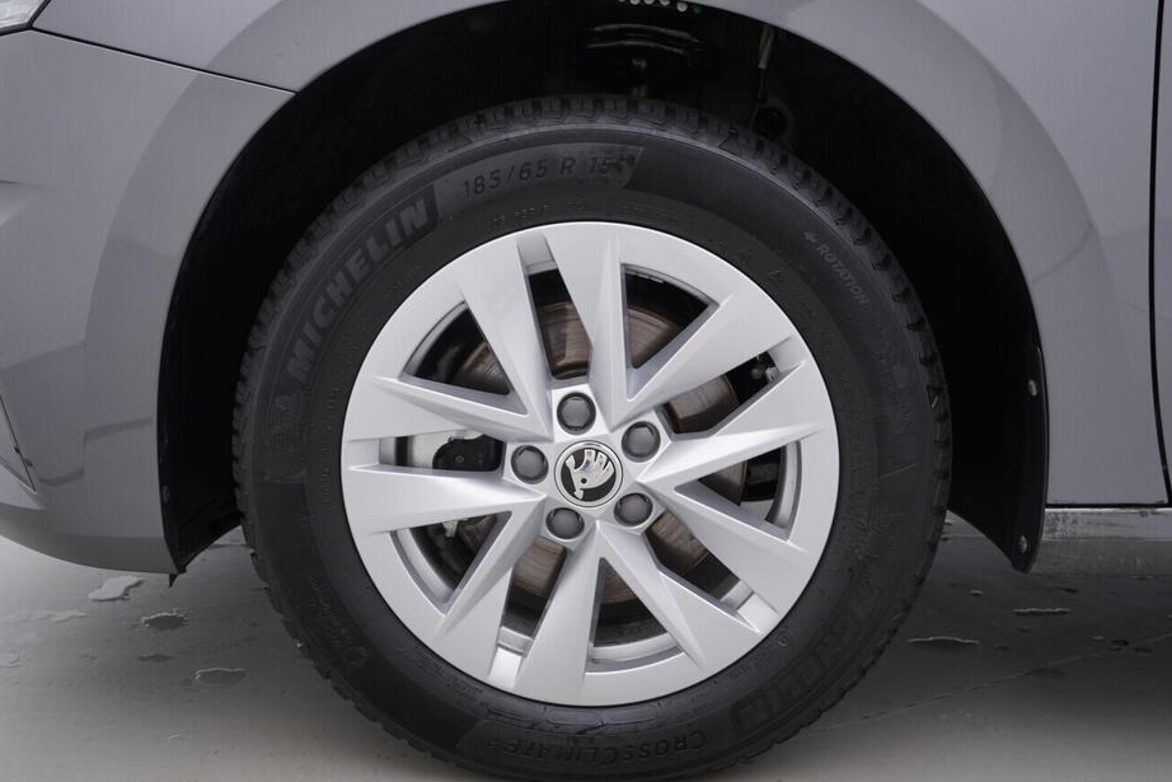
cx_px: 576
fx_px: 1302
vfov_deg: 33.4
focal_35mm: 40
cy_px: 410
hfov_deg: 48.4
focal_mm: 24
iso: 125
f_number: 4
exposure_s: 1/60
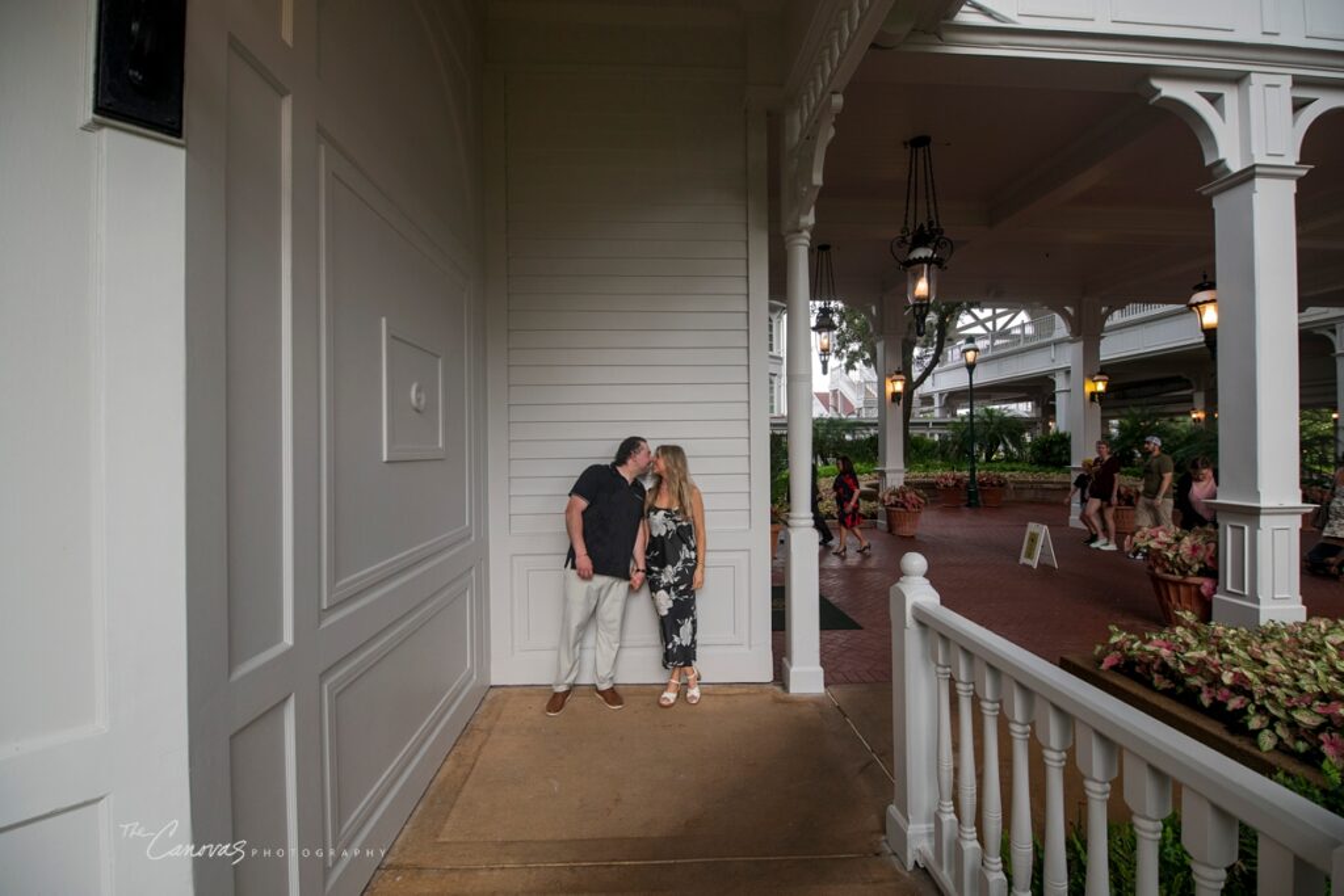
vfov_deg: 77.3
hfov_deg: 100.4
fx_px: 560
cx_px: 672
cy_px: 448
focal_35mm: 15
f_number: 3.2
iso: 220
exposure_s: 1/160
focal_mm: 15
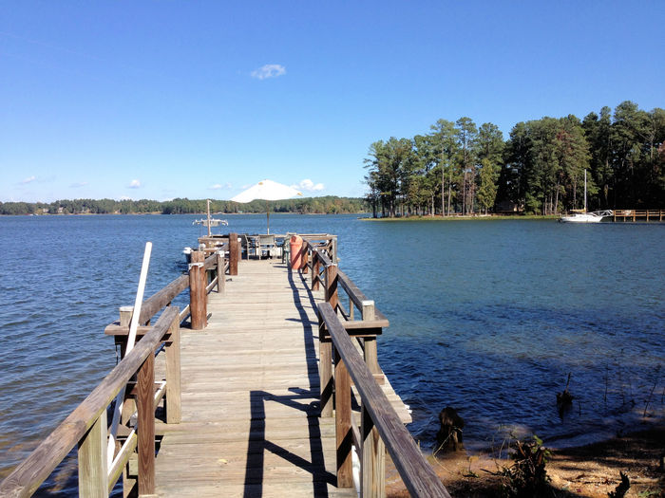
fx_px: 672
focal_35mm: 35
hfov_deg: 52.6
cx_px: 332
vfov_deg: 40.7
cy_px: 249
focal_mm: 4.28
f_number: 2.4
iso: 50
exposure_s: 1/1493
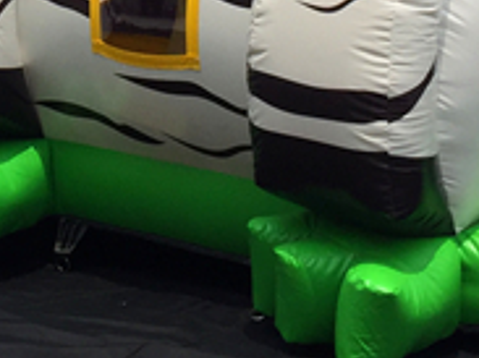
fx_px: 1646
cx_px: 3
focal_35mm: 119
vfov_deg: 11.7
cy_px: -242
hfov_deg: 16.2
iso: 32
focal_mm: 4.15
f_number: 2.2
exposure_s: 1/4950
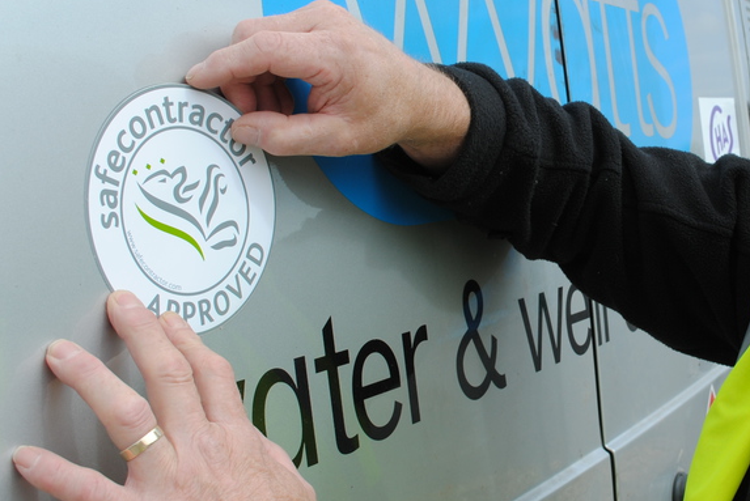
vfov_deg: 23.0
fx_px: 1230
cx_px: 627
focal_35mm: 59
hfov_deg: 32.7
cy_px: 219
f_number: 8
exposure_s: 1/250
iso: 100
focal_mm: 22
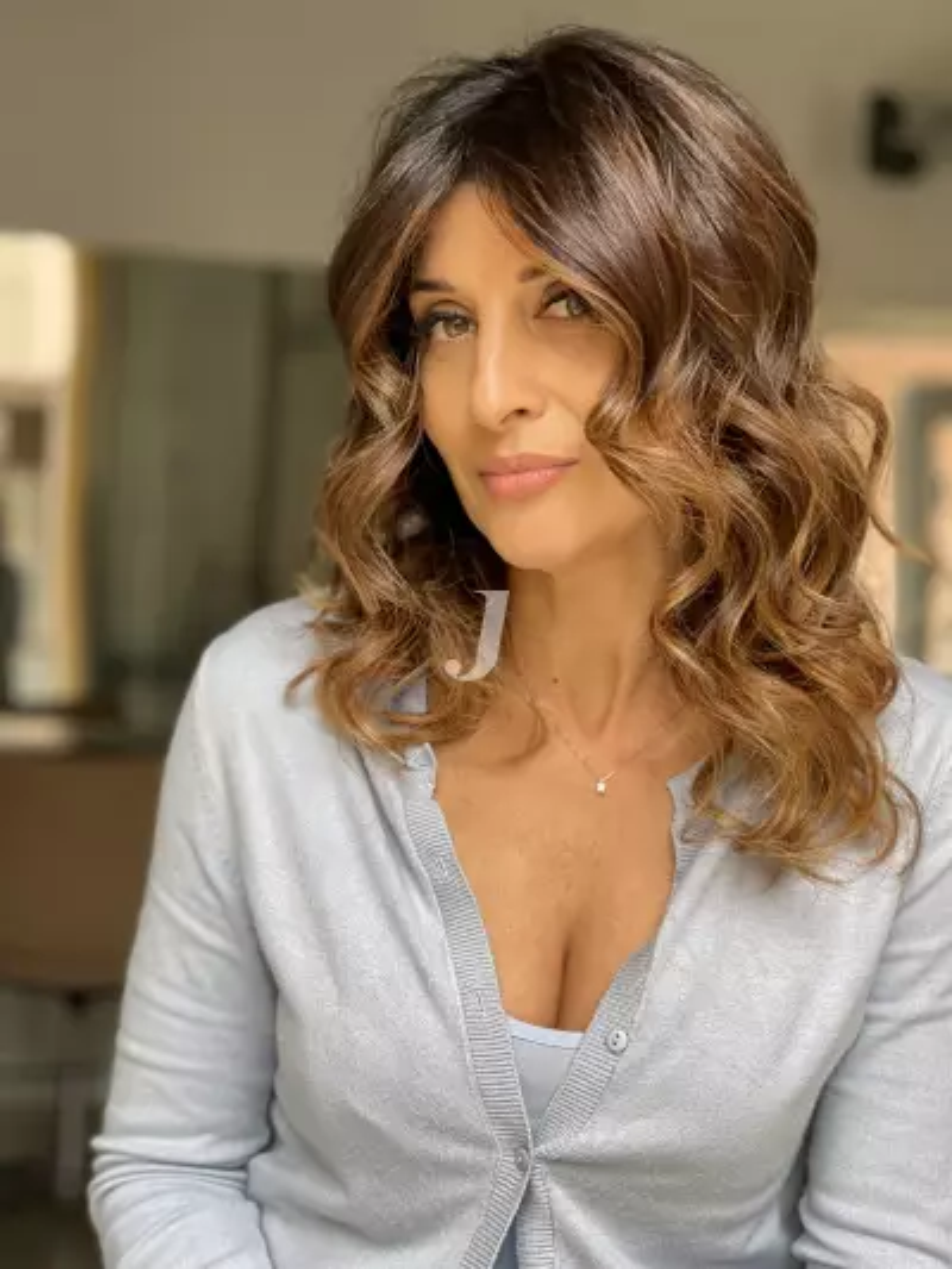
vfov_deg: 30.3
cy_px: 634
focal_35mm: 64
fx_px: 2346
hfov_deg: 22.9
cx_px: 476
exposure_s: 1/121
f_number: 2.2
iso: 100
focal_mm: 7.5
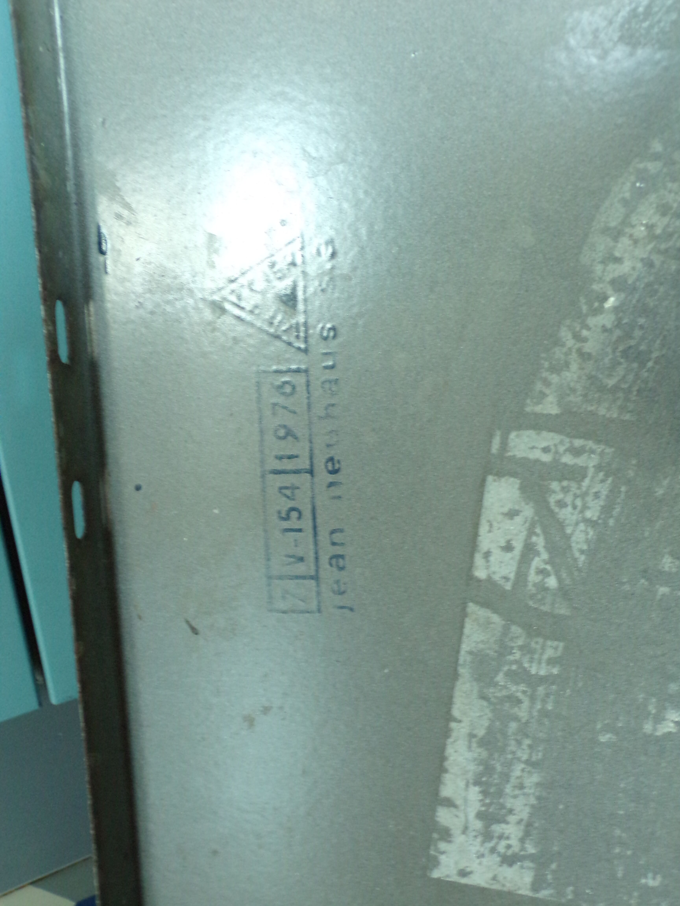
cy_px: 453
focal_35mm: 32
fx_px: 838
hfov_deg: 44.2
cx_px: 340
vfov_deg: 56.8
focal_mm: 5.8
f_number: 3.2
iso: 394
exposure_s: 1/17
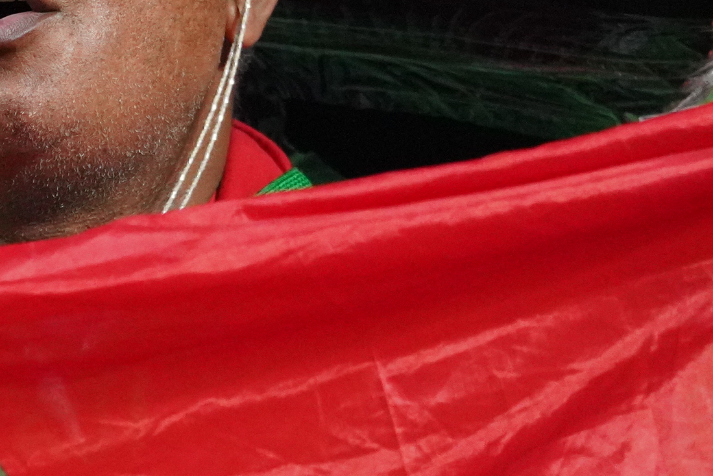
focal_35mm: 1090
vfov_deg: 1.3
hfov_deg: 1.9
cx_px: -276
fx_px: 21589
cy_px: 175
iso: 3200
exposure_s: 1/1000
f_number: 2.8
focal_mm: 192
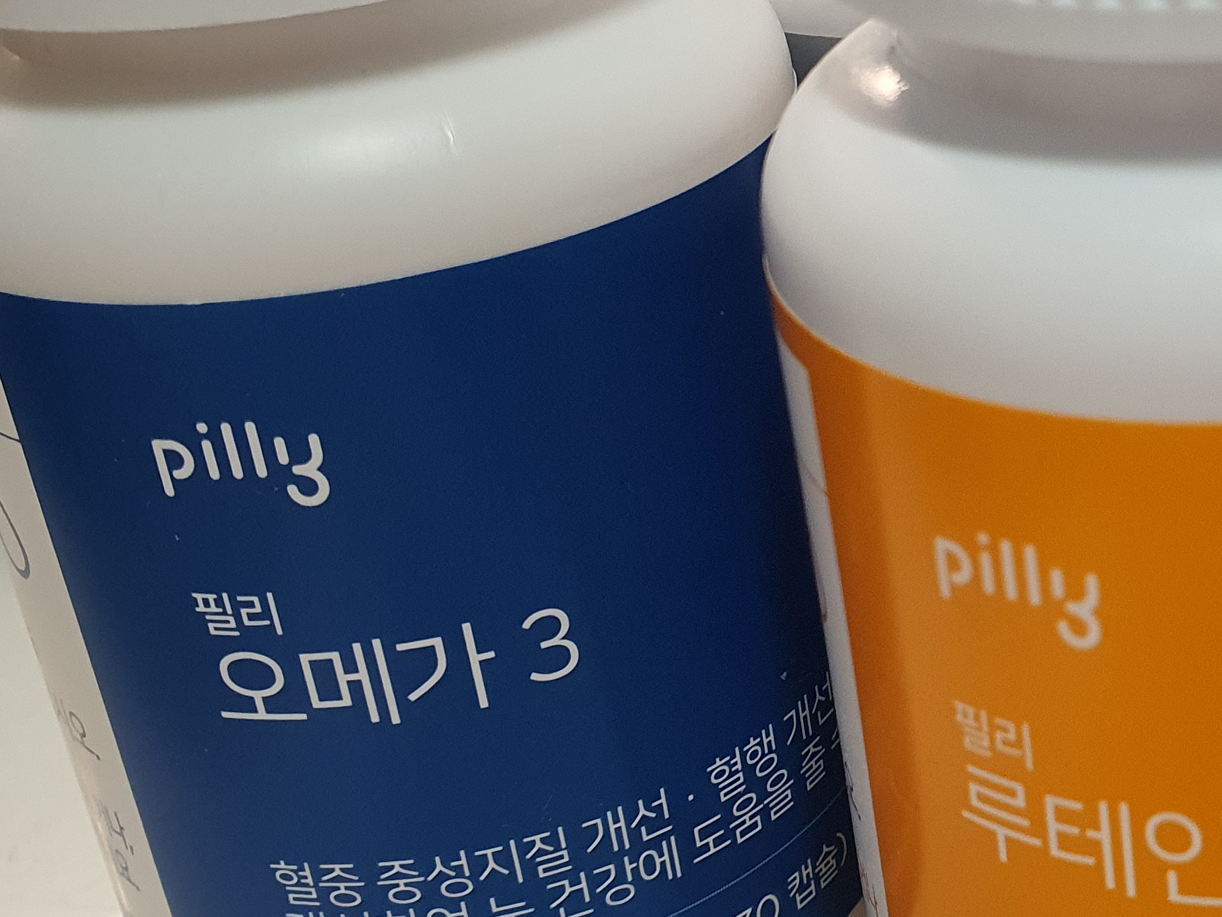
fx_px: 2118
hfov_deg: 30.3
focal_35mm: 60
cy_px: 435
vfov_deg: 24.4
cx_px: 1172
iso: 320
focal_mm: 4.3
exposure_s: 1/120
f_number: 2.4
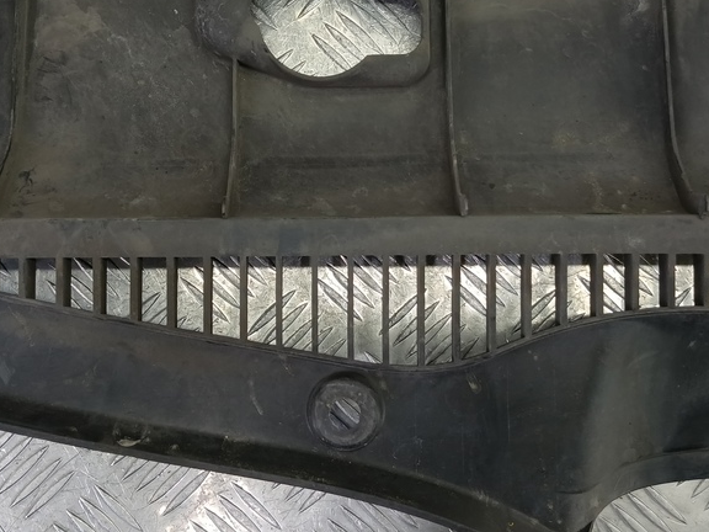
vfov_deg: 30.1
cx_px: 358
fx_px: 983
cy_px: 200
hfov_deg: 39.7
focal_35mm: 48
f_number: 1.6
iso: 164
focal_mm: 4.11
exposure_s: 1/50
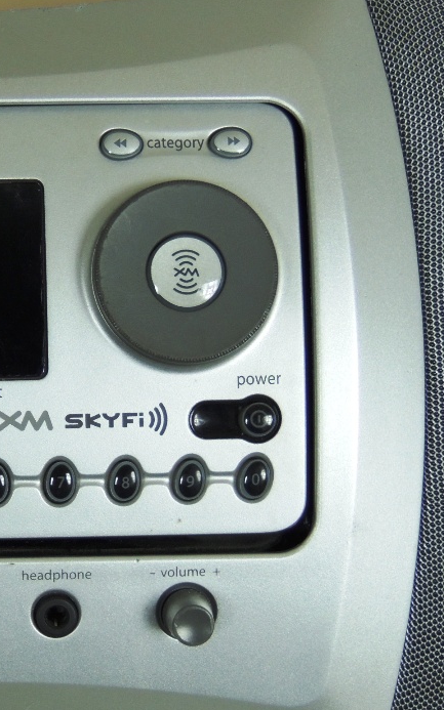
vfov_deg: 24.1
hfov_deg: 14.8
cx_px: -43
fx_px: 1665
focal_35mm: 86
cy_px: 388
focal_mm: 9.8
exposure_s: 1/60
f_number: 3.7
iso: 360
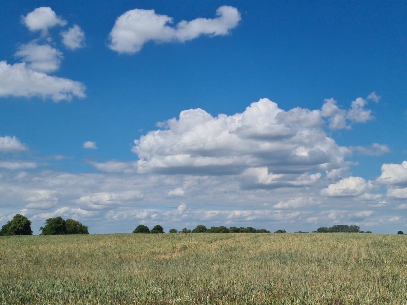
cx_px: 204
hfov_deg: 67.3
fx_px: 306
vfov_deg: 53.1
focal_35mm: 26
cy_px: 152
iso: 50
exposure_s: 1/5952
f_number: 1.8
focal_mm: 5.4
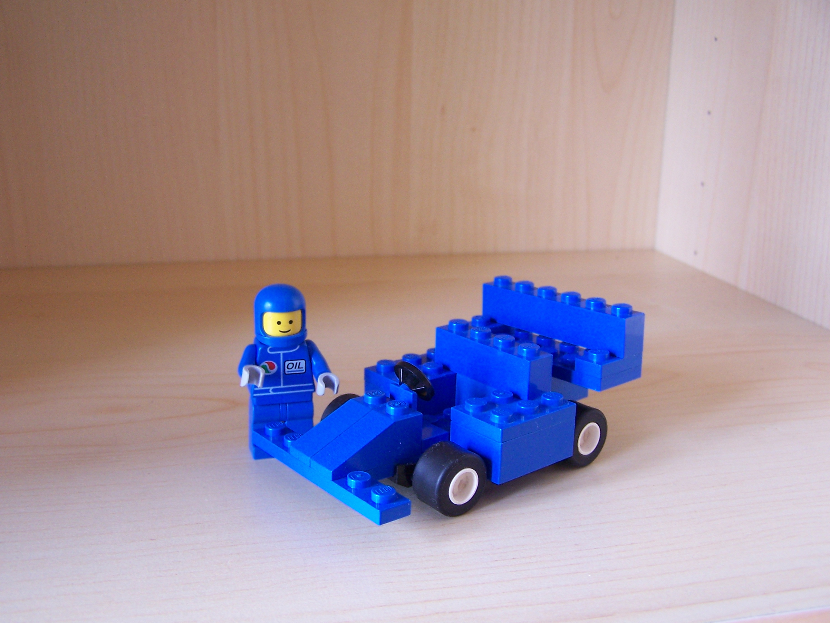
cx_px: 415
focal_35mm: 38
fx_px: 911
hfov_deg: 49.0
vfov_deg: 37.7
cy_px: 312
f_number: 2.8
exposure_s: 1/8
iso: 140
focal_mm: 6.3
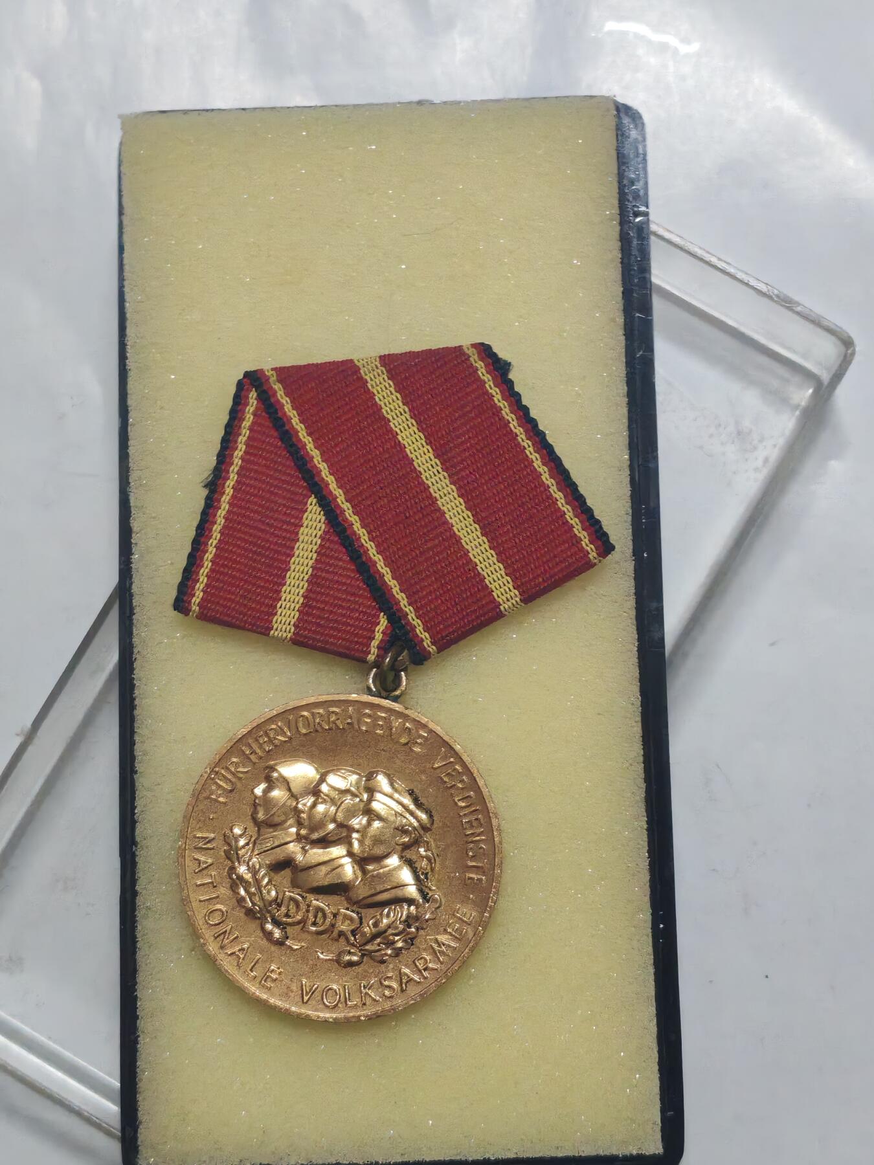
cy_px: 582
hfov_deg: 21.6
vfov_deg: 28.6
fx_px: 2289
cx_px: 437
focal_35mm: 68
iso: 800
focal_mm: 5.52
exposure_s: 1/33
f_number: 1.95
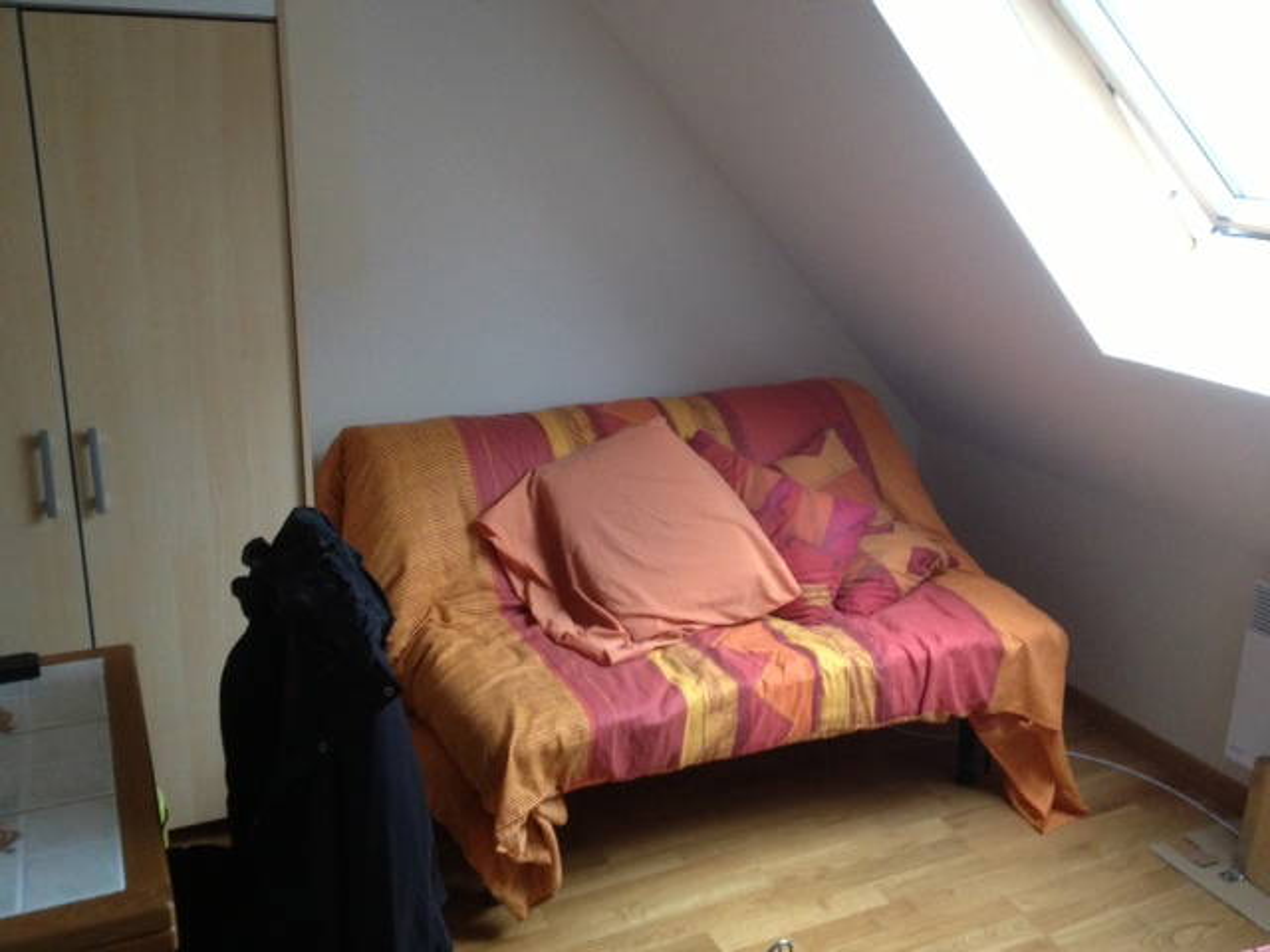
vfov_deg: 40.7
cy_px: 476
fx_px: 1284
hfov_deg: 52.6
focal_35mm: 35
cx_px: 635
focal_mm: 4.28
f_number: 2.4
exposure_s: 1/20
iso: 250
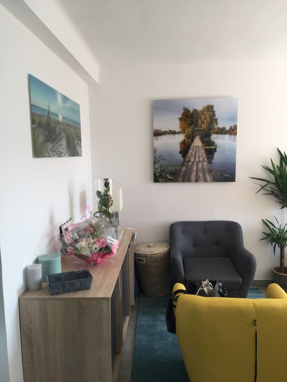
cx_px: 144
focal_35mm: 29
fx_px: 321
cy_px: 191
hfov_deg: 48.2
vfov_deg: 61.7
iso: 32
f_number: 2.2
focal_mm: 4.15
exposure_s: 1/50
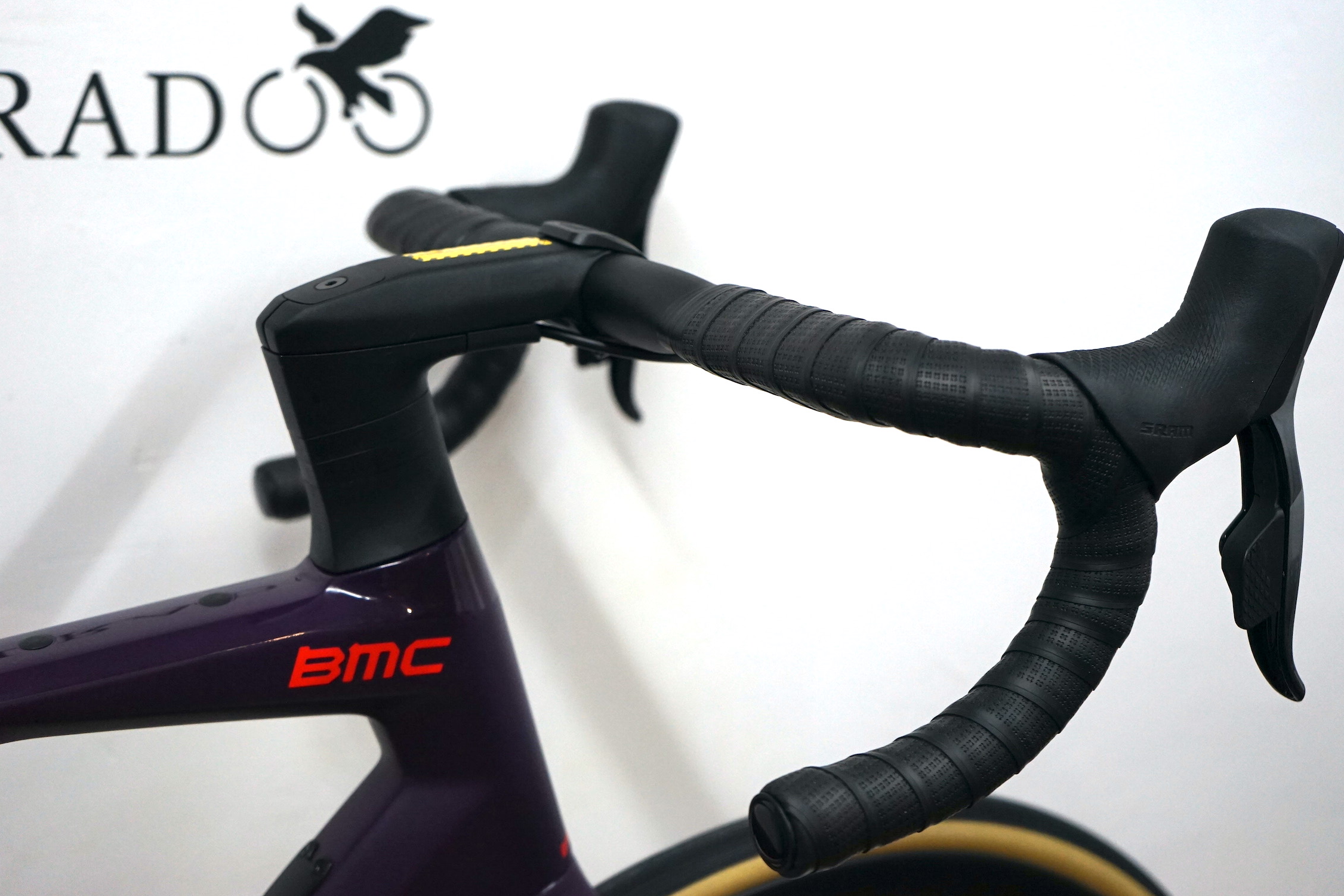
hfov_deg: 39.6
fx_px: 1866
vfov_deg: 27.0
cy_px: 454
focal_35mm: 50
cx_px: 676
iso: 1600
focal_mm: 49
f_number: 4.5
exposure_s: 1/160
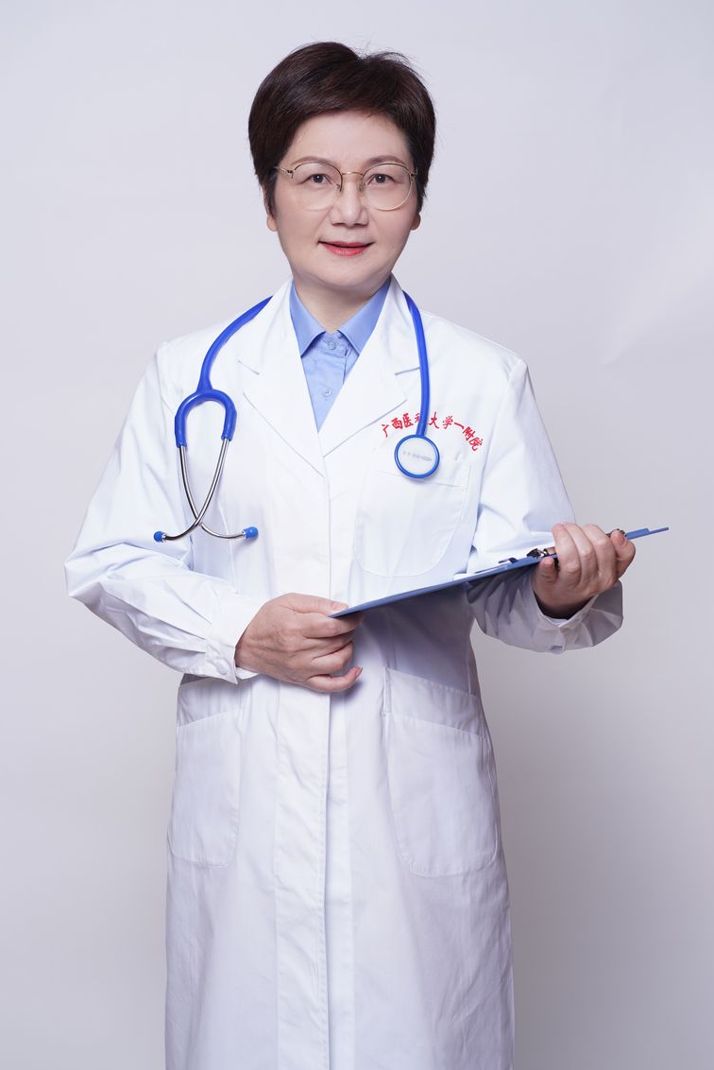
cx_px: 348
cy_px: 530
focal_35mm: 90
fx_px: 2674
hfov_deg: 15.2
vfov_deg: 22.6
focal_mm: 85
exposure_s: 1/160
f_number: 5.6
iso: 160
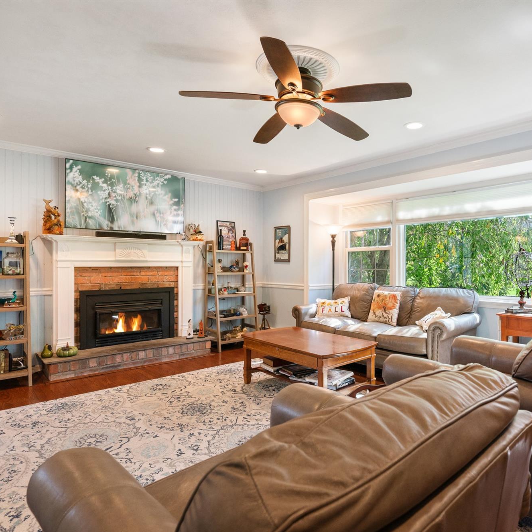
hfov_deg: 70.7
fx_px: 365
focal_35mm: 21
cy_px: 273
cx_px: 339
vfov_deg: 72.1
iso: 800
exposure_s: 1/10
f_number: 5.6
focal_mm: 16
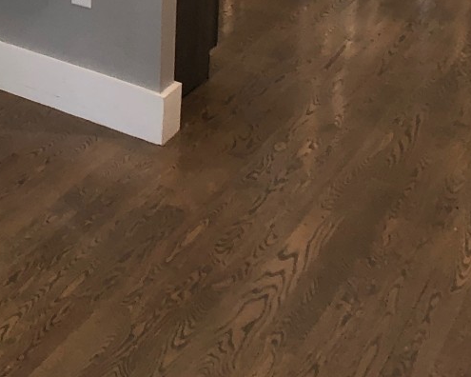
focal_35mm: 113
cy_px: -308
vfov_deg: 12.4
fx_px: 1575
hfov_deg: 15.6
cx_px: -250
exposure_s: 1/30
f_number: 1.8
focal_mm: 3.99
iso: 40
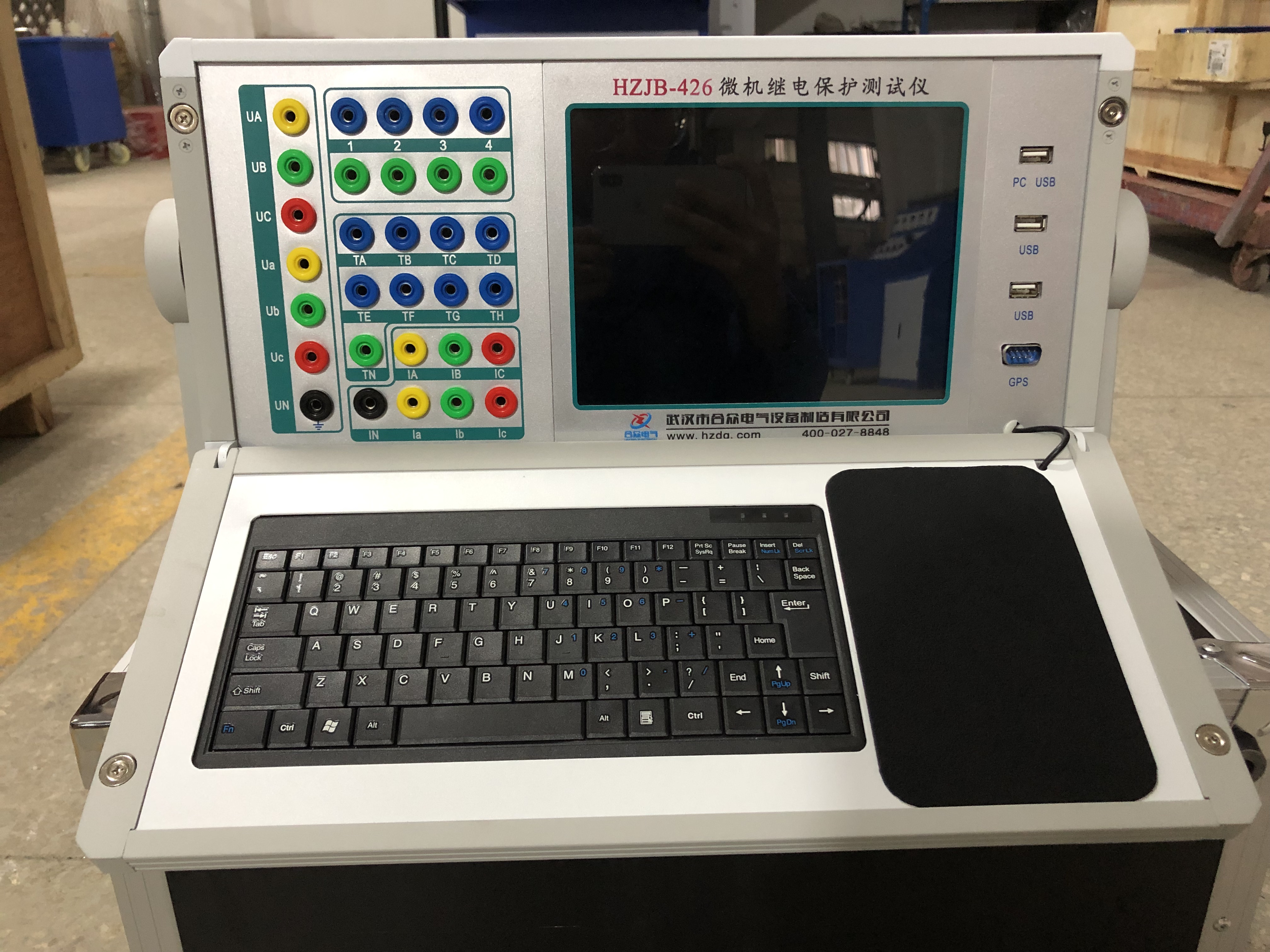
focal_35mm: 28
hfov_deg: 63.4
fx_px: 1027
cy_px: 476
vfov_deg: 49.7
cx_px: 635
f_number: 1.8
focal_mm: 4
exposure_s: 1/13
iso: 100
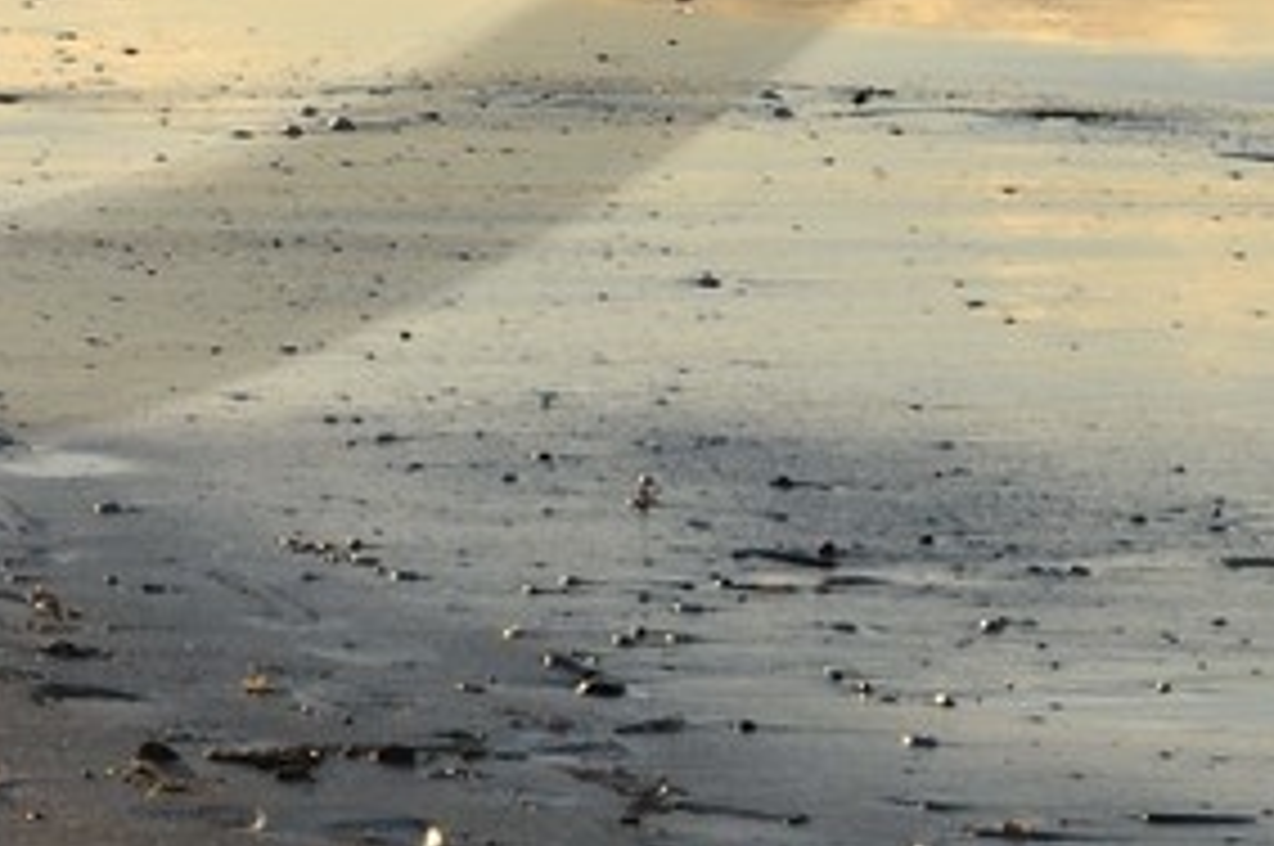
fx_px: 11983
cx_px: -401
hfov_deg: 6.0
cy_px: -1393
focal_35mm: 339
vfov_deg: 4.0
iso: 200
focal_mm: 60
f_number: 18
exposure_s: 1/200
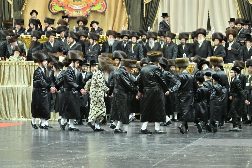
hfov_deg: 14.0
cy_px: 84
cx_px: 126
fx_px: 1029
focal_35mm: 147
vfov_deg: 9.3
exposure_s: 1/200
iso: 1600
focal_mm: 98
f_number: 2.8
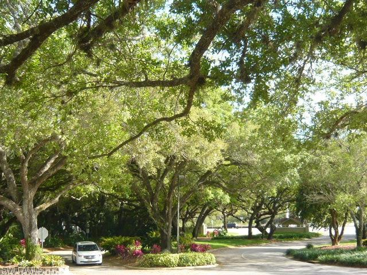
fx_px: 530
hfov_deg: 38.2
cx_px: 184
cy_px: 138
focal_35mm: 50
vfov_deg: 29.1
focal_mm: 5.2
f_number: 3
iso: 100
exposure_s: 1/320
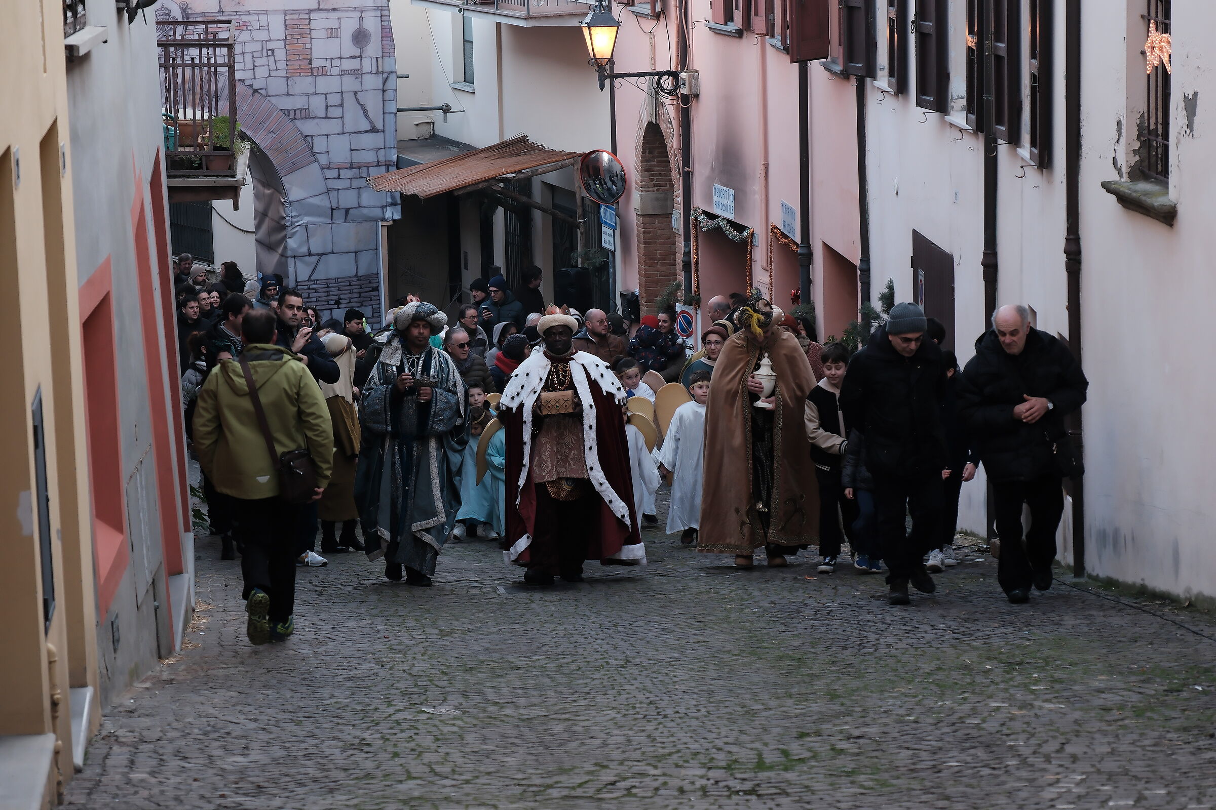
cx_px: 608
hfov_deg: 18.3
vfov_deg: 12.2
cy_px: 405
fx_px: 3783
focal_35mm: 112
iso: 640
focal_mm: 74.4
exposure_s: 1/100
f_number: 5.6
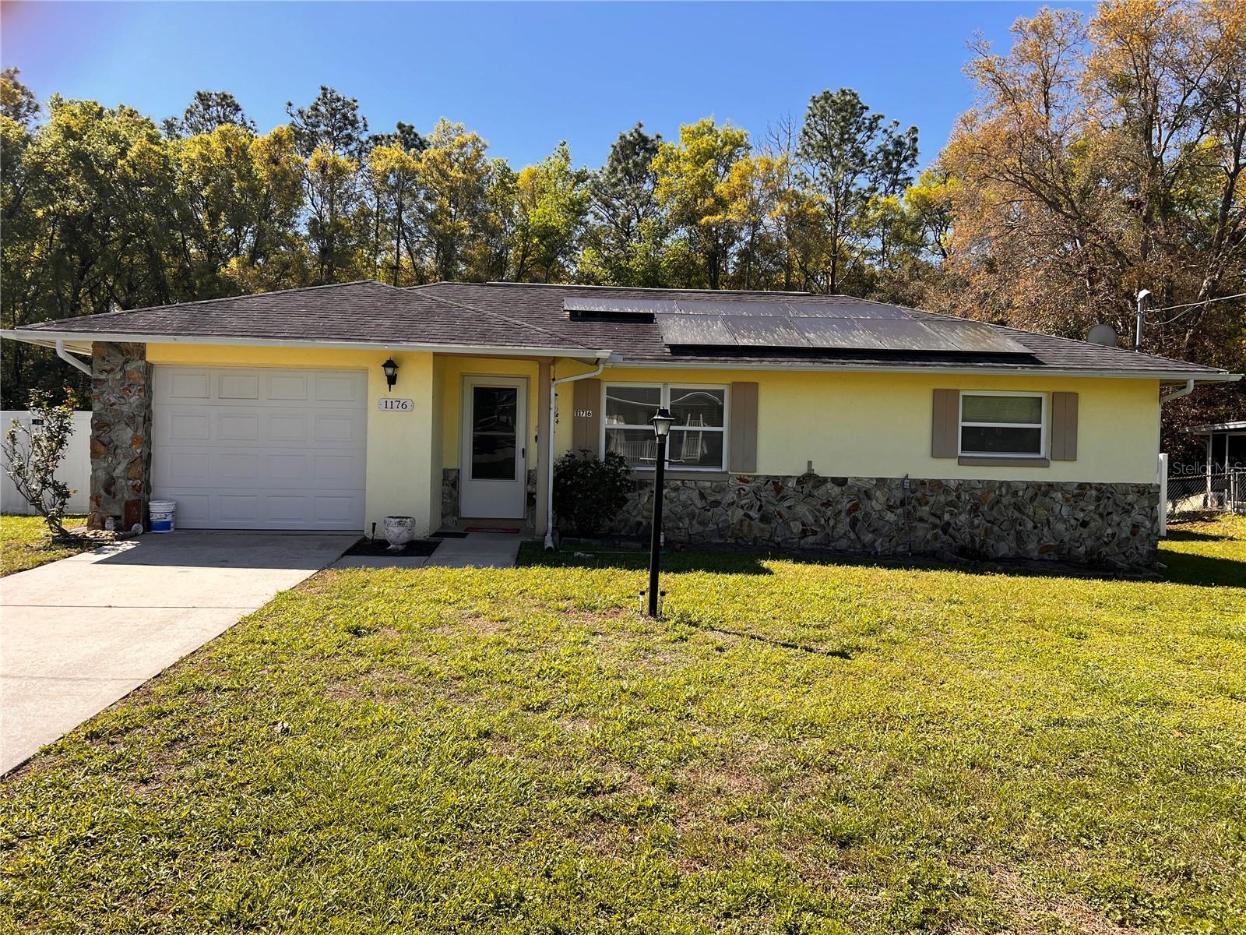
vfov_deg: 53.1
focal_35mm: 26
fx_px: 936
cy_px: 468
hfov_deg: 67.3
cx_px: 623
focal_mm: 5.7
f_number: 1.5
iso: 50
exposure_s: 1/2299
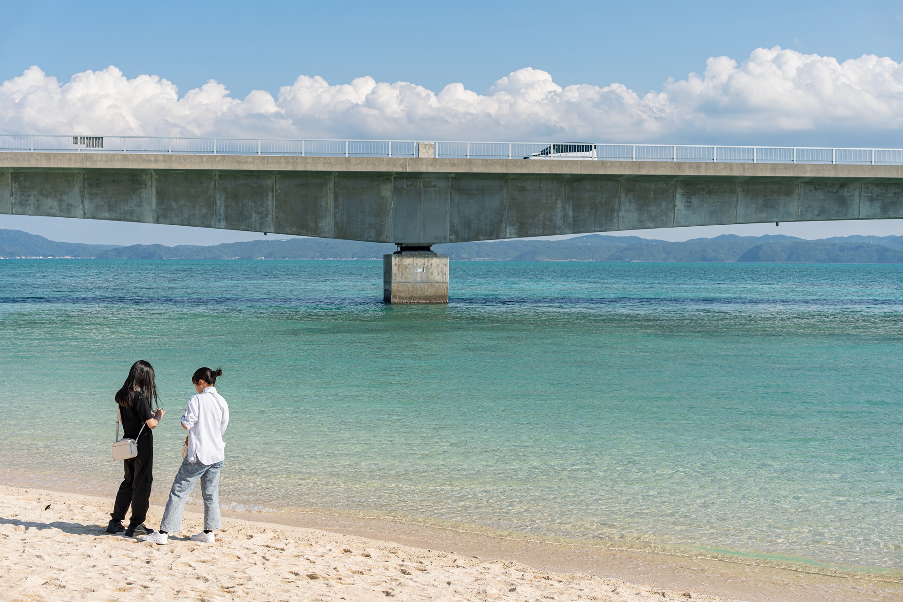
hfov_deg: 39.6
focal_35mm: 50
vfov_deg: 27.0
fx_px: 1254
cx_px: 452
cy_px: 301
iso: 100
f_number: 7.1
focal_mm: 50
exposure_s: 1/400
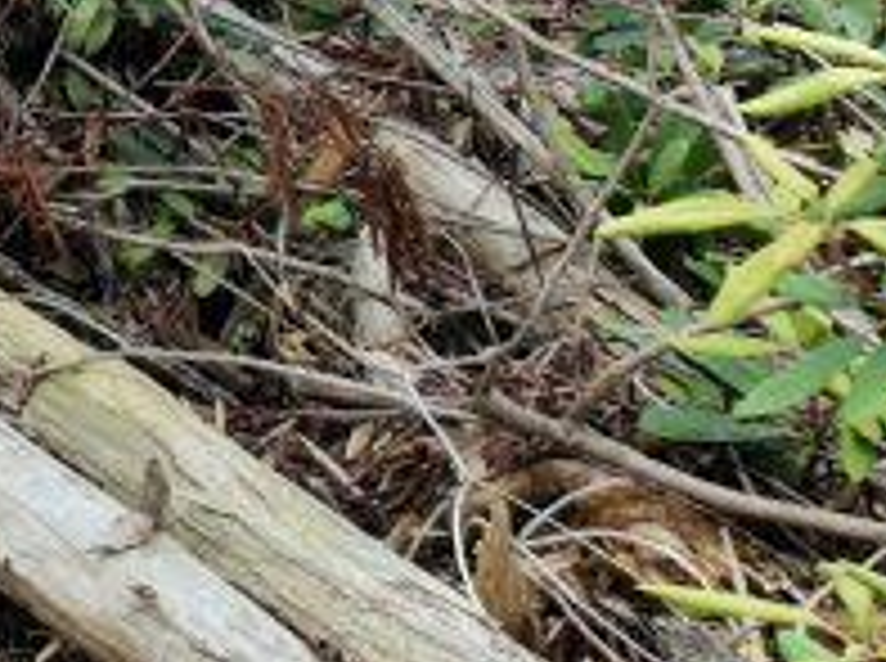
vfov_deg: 10.0
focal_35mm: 125
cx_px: -1354
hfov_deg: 12.1
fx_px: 3194
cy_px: -1061
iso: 420
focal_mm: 12.29
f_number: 2.8
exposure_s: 1/1000
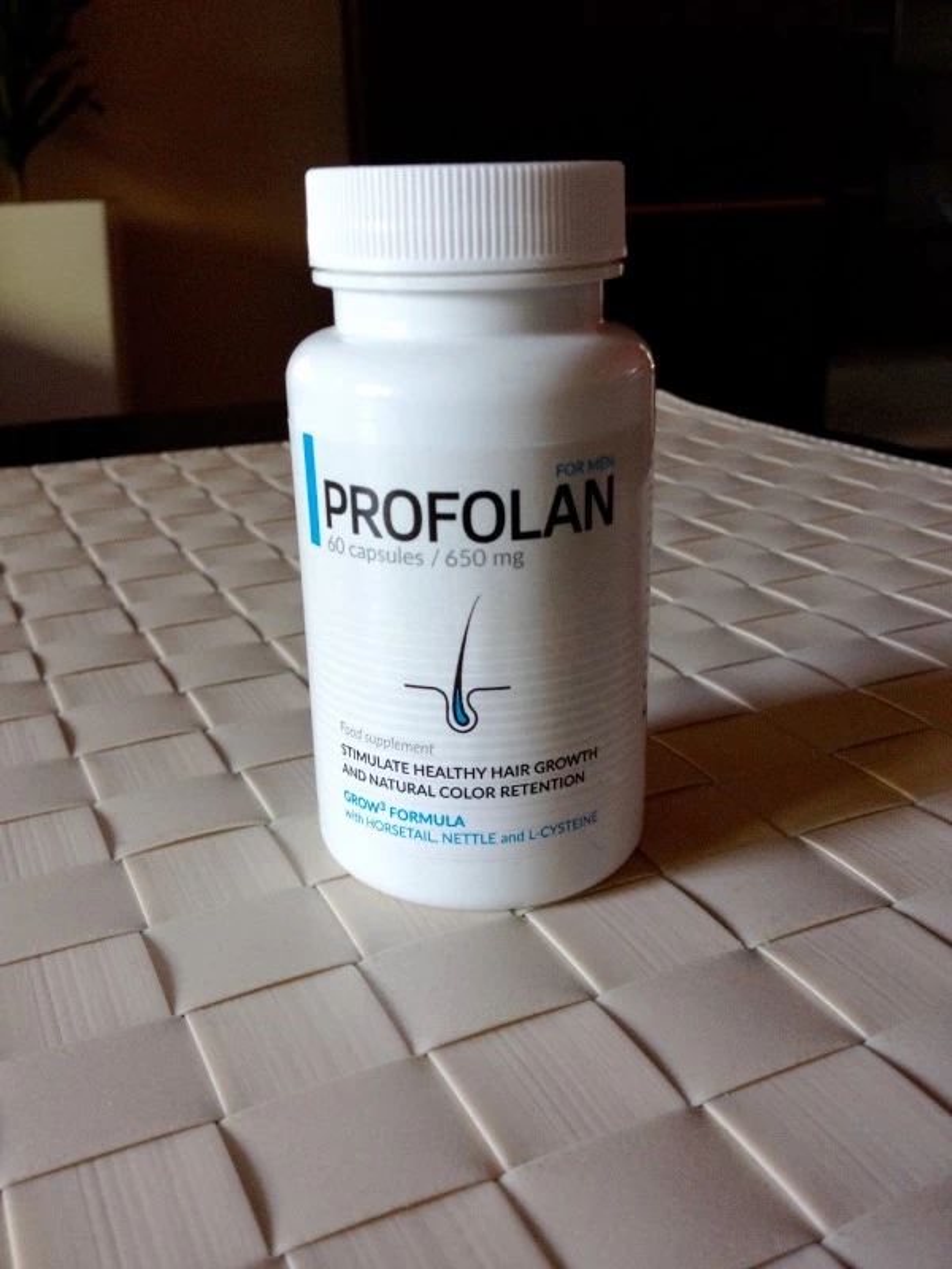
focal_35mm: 35
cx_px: 476
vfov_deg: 52.6
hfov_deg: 40.7
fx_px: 1283
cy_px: 634
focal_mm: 4.28
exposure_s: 1/20
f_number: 2.4
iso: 100
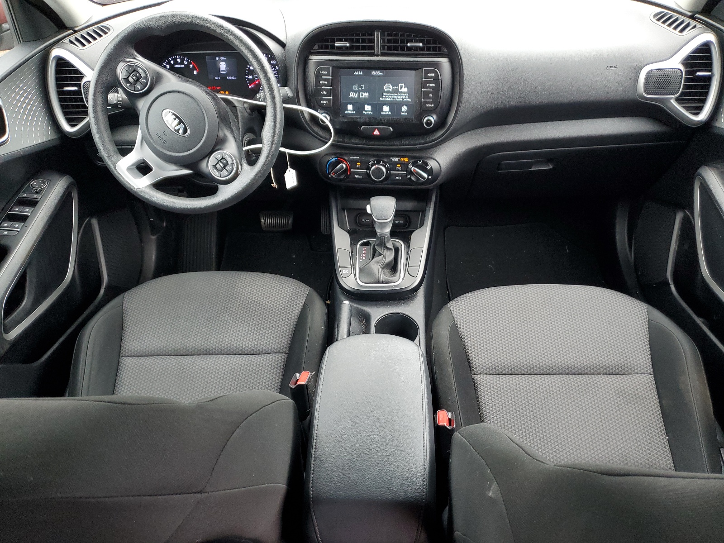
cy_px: 272
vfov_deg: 53.1
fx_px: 544
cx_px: 362
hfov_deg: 67.3
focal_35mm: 26
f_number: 1.5
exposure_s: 1/60.2
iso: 100
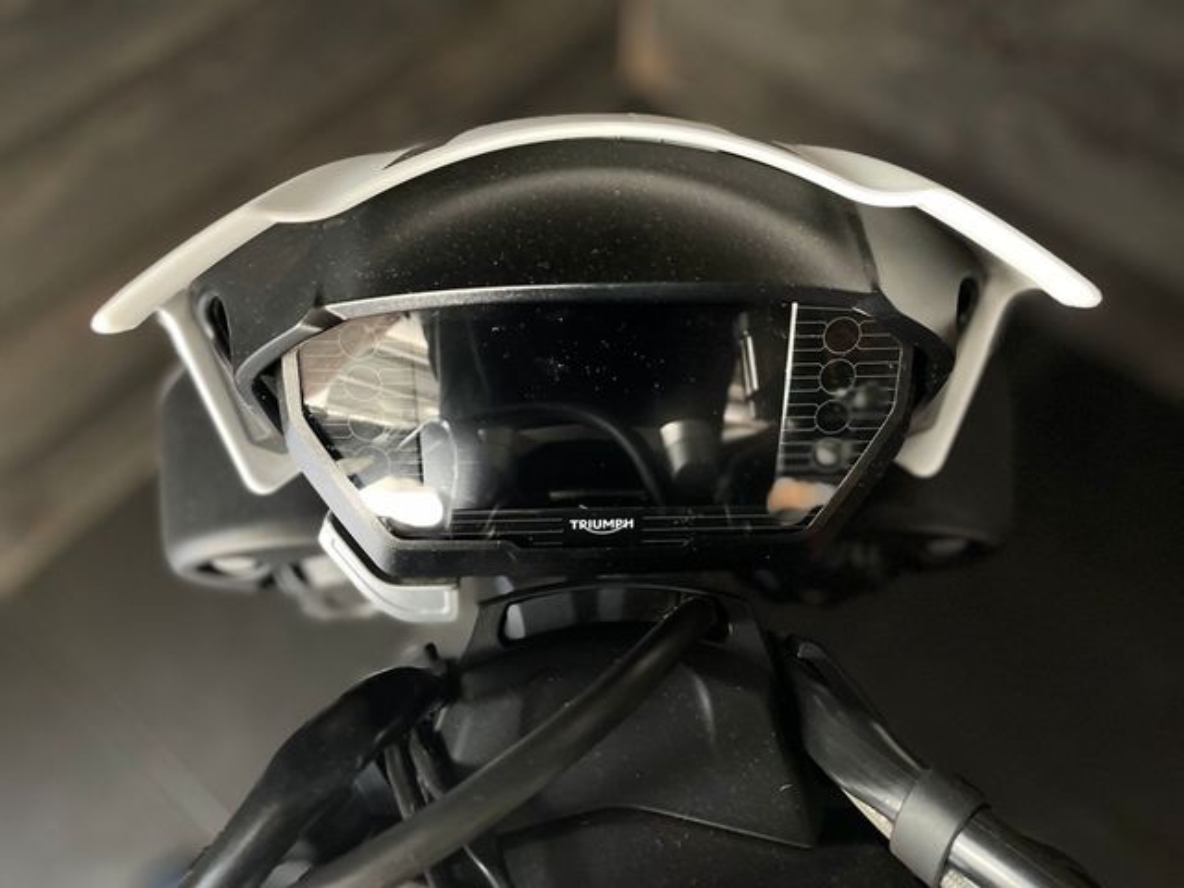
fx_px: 889
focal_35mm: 26
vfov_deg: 53.1
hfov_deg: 67.3
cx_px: 592
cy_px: 444
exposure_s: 1/33
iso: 320
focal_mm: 4.2
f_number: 1.6
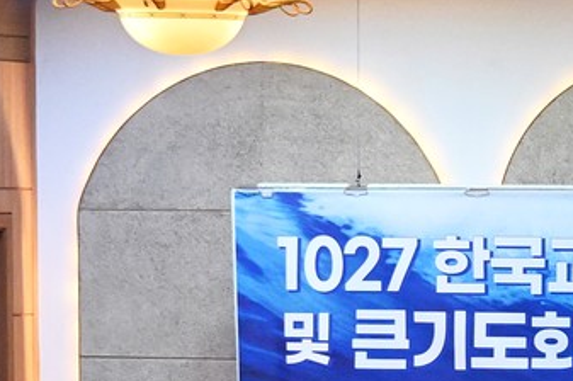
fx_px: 4532
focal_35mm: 285
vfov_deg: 4.8
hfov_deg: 7.2
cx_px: 752
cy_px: 640
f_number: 6.3
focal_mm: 50
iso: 3200
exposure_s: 1/100
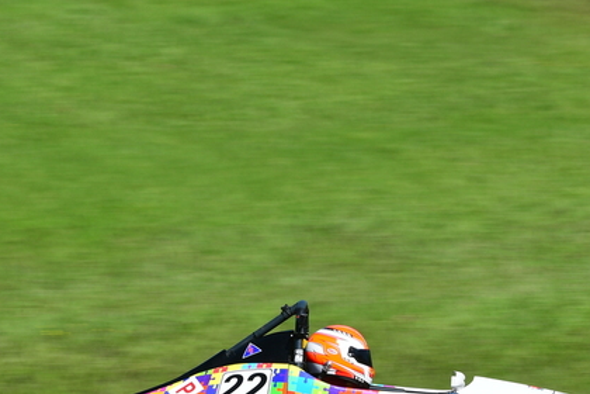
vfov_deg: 2.0
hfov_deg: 3.0
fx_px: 11242
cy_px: 278
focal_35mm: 686
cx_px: 434
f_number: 11
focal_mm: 240
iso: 160
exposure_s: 1/250
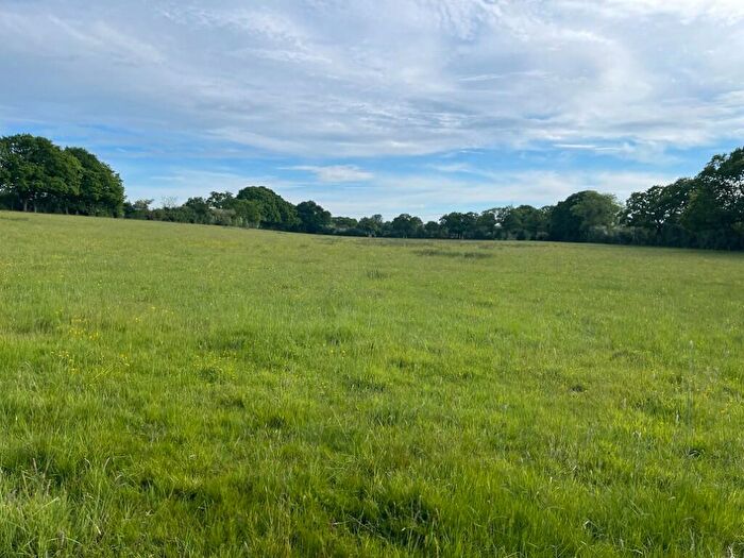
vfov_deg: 54.9
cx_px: 372
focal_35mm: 25
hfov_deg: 69.4
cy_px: 279
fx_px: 537
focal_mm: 5.1
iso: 32
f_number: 1.6
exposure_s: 1/2924
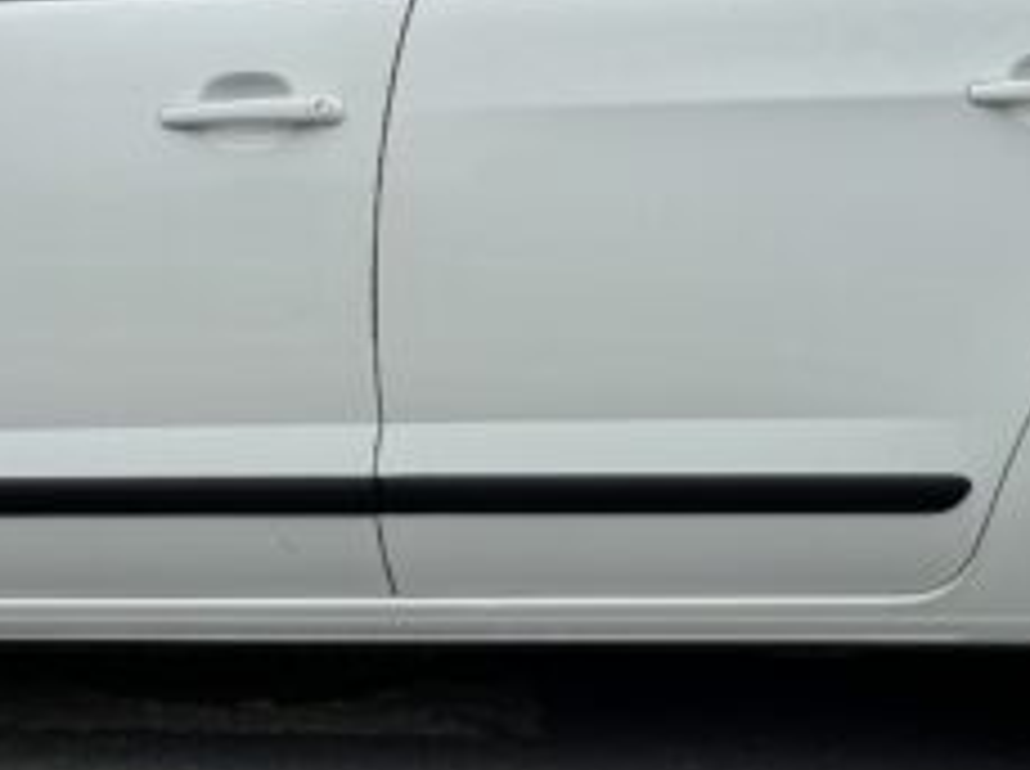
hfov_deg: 23.3
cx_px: 414
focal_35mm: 84
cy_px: 320
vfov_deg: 17.5
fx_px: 2495
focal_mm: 6.76
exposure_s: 1/1869
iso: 80
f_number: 1.78
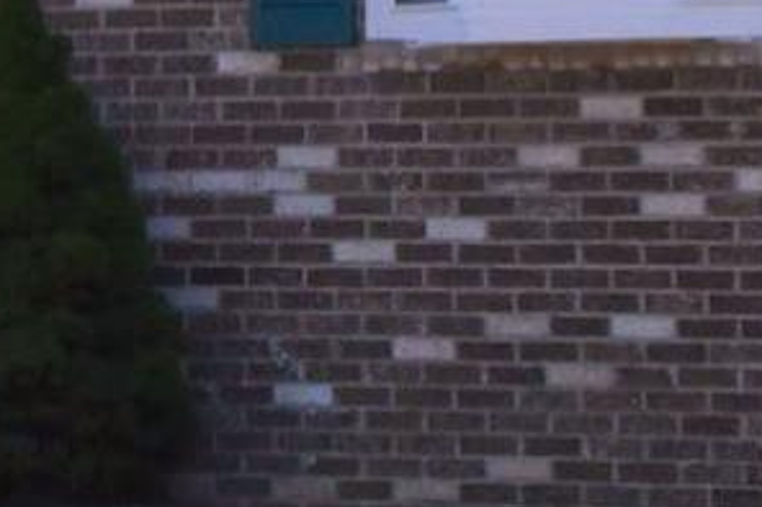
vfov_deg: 5.4
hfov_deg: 8.2
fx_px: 5267
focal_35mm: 249
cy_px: -592
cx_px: 51
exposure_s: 1/160
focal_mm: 24
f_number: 22
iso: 400
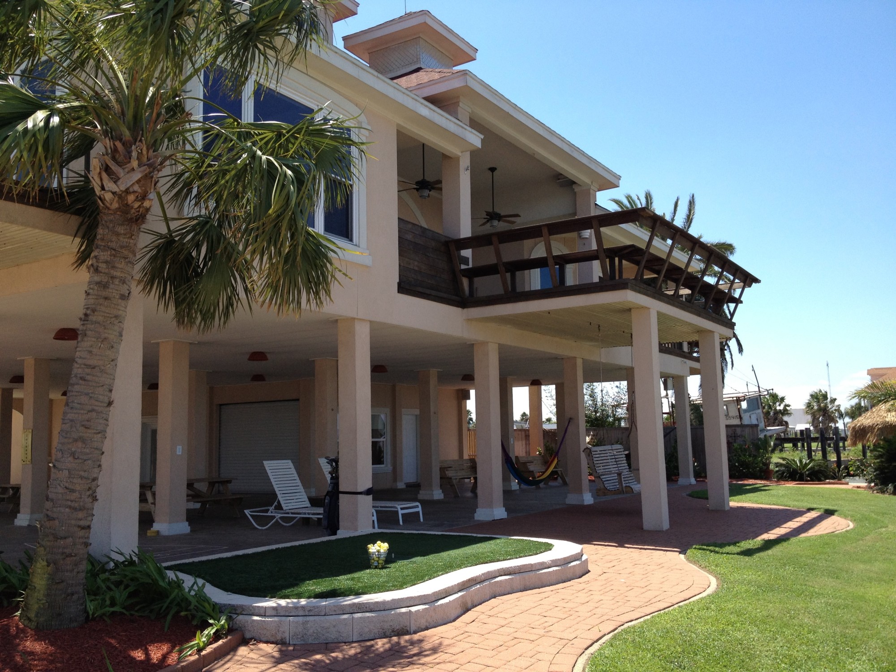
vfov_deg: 40.7
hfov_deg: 52.6
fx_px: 906
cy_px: 336
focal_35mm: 35
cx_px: 448
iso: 64
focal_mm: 4.28
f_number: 2.4
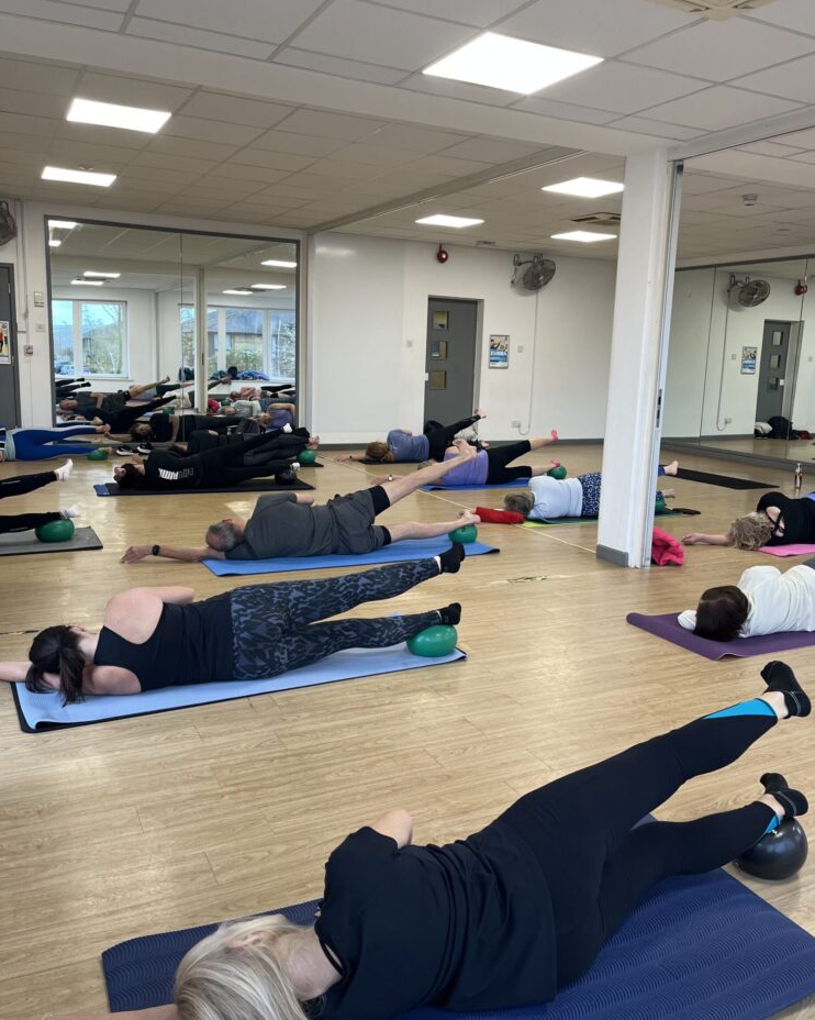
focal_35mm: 28
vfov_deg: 62.2
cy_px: 485
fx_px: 845
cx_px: 420
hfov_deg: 51.5
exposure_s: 1/100
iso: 125
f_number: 1.6
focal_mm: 5.1
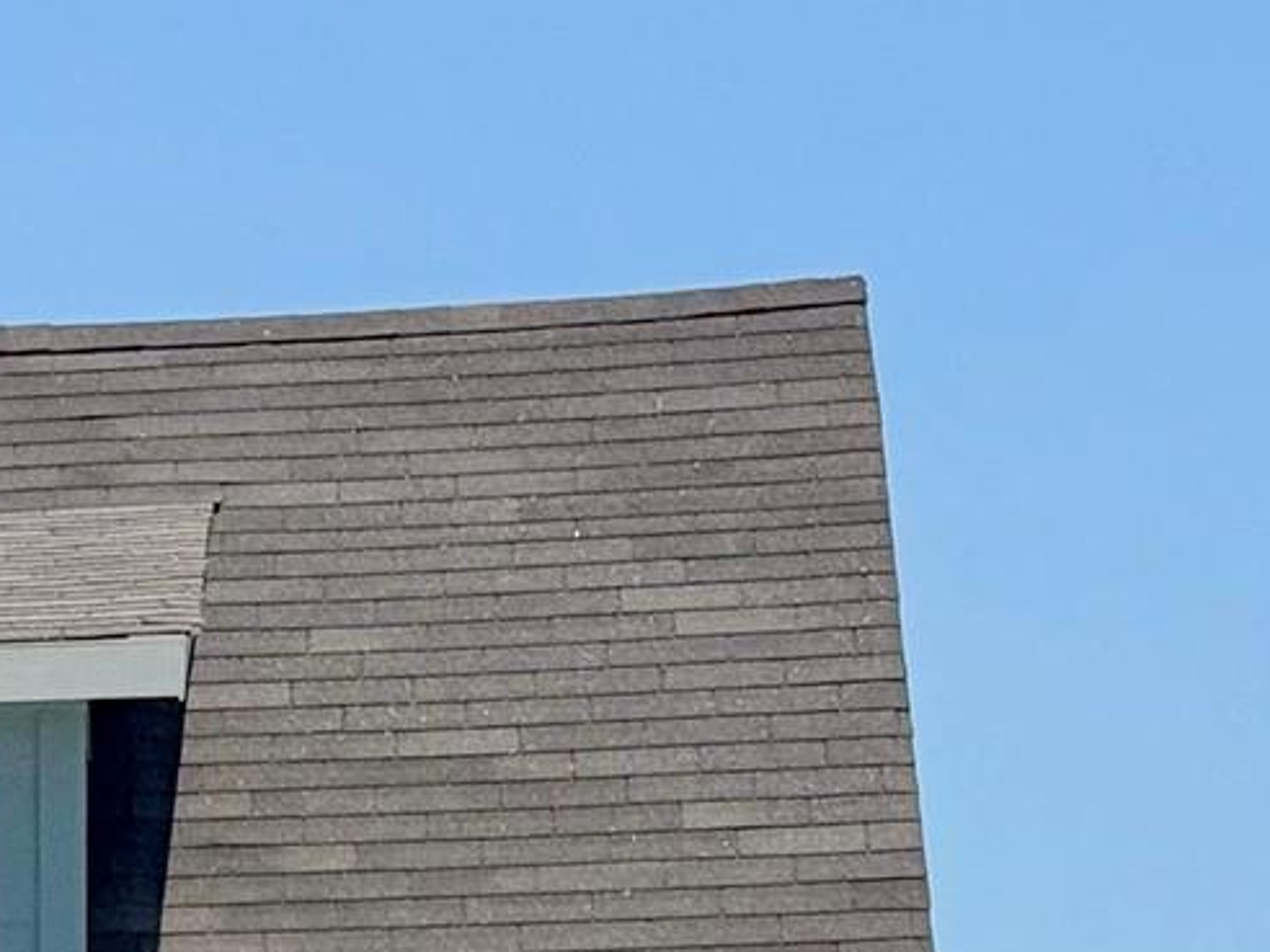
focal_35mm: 200
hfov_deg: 9.3
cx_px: -1144
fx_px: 7338
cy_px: 1816
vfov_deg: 7.2
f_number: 1.78
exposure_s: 1/10526
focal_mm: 6.76
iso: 80
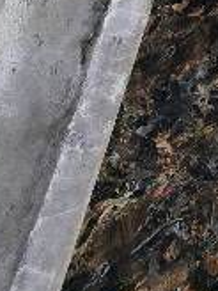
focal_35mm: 81
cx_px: 599
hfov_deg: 12.1
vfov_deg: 19.5
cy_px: -195
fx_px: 680
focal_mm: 2.2
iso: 64
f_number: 2.2
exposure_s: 1/50
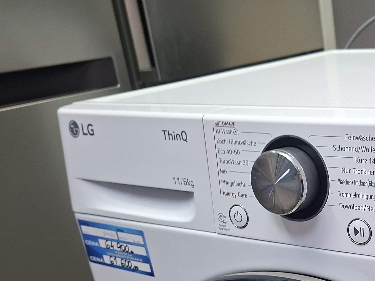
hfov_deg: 34.9
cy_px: 259
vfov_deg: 27.9
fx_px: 542
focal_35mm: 50
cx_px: 368
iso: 160
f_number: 1.8
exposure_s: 1/50
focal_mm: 5.54
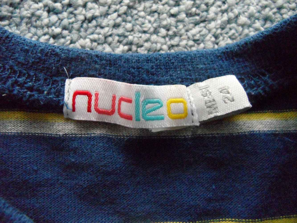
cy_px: 112
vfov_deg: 56.8
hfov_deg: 71.6
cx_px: 148
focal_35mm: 24
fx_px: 206
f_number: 2.9
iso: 800
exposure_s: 1/500
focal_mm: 4.1
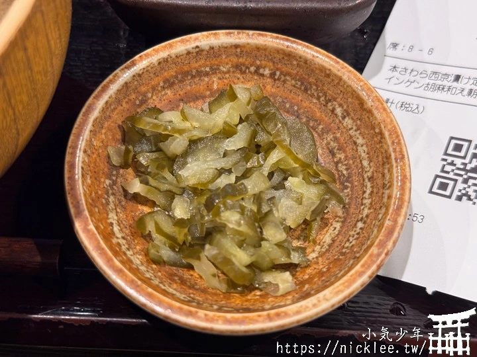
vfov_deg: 30.3
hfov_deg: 39.7
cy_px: 178
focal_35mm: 48
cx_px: 238
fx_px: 661
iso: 250
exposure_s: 1/40
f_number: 1.78
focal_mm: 6.76
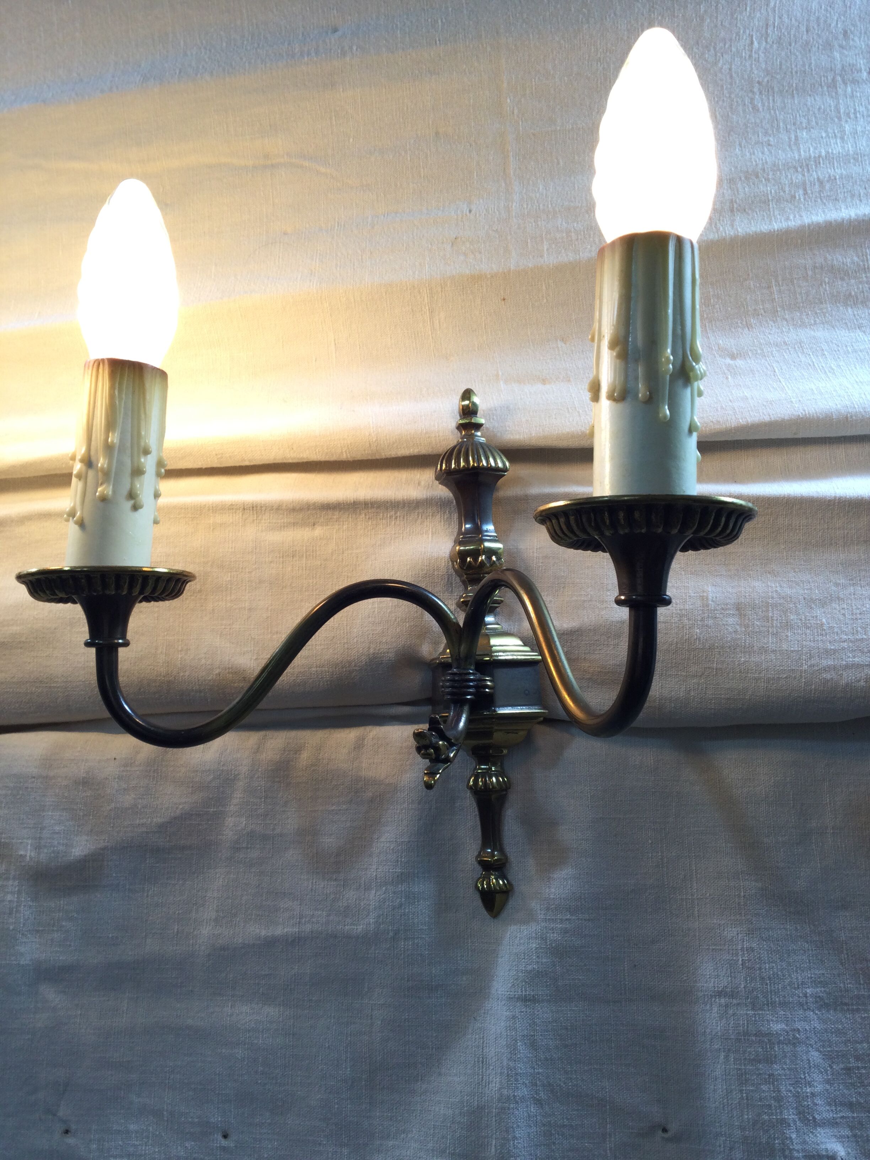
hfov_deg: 45.4
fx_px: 1039
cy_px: 580
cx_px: 435
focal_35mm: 31
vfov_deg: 58.4
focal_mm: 3.3
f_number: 2.4
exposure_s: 1/50
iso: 25
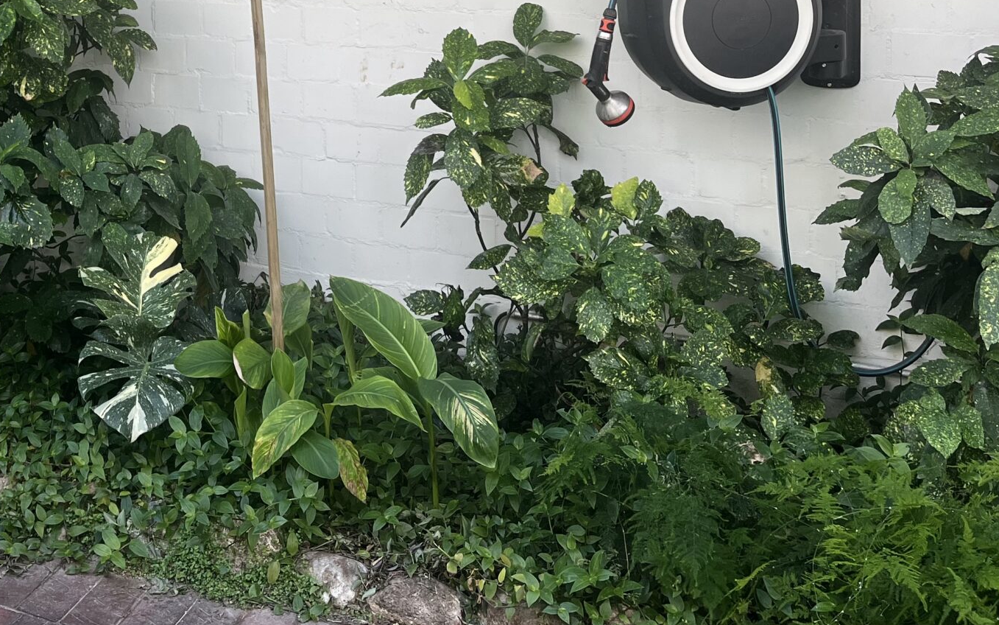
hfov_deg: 37.2
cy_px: -69
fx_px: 1416
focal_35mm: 52
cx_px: 169
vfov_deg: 23.3
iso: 40
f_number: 1.6
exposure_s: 1/122
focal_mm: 5.1
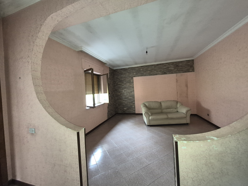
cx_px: 124
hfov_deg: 106.2
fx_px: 93
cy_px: 93
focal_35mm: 13
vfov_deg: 89.9
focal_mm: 1.74
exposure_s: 1/33
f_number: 2.2
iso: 400
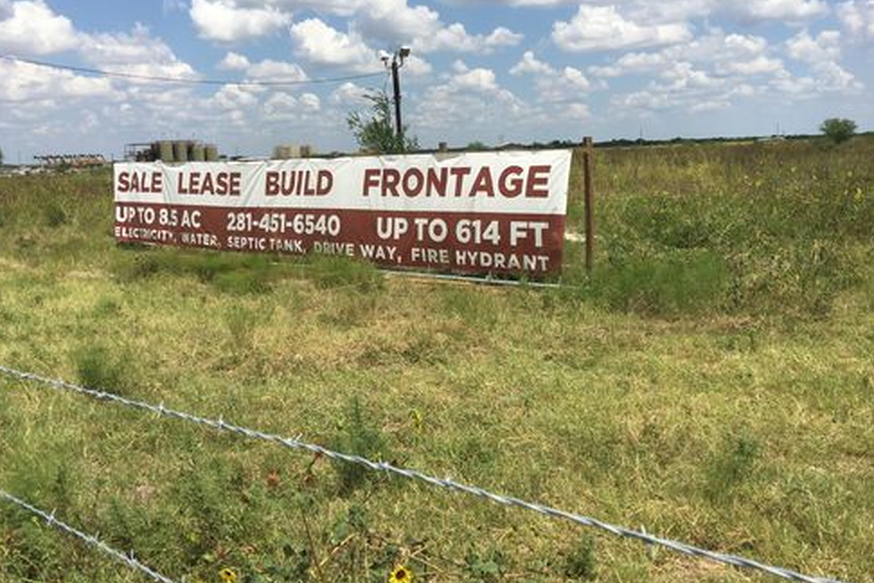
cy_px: 271
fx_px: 753
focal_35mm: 31
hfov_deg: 60.3
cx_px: 426
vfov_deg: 42.3
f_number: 2.2
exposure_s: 1/2564
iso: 25
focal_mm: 4.15
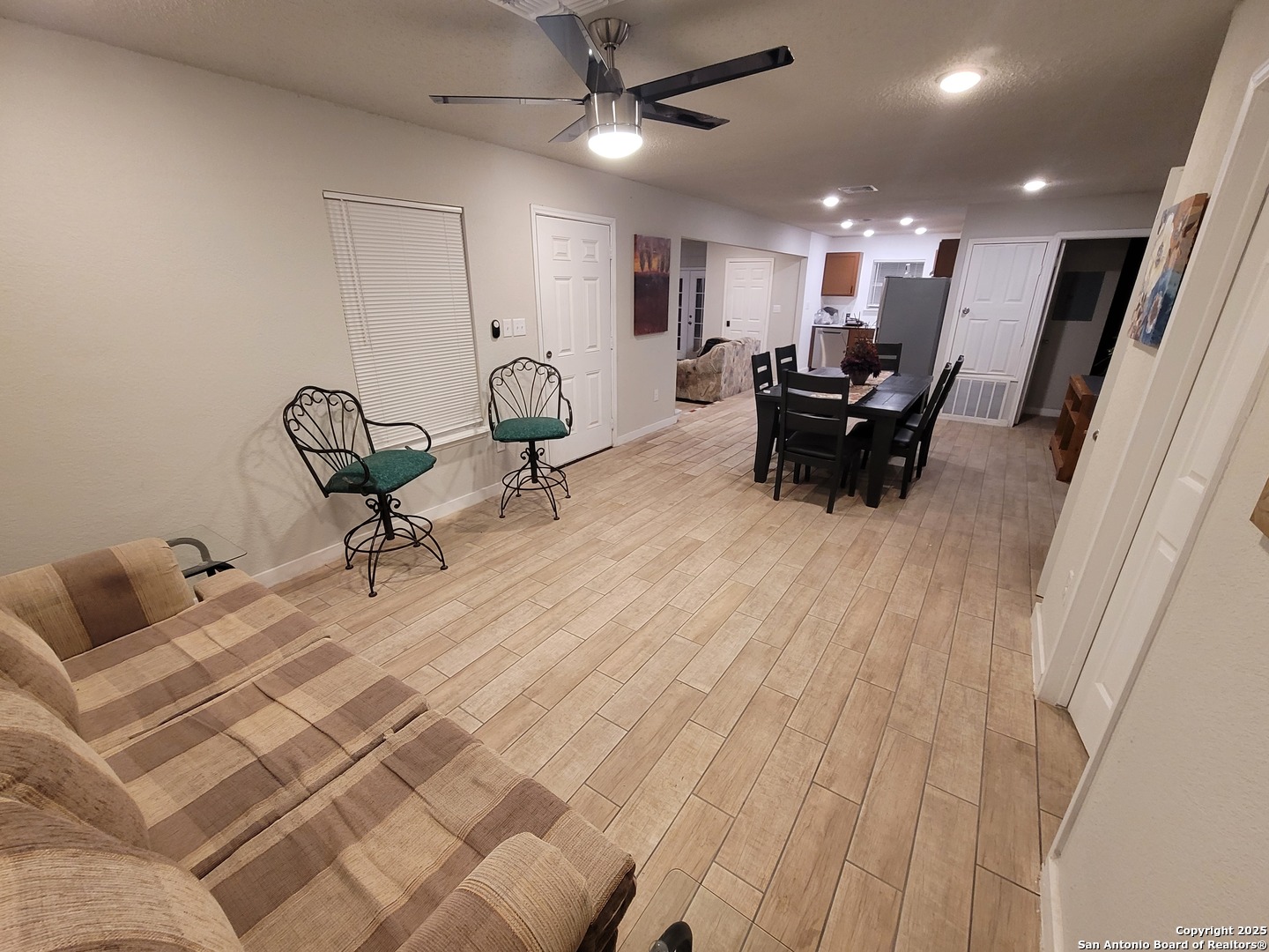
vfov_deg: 89.9
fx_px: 477
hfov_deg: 106.2
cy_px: 476
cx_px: 634
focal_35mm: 13
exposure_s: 1/40
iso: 320
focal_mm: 2.2
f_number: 2.2
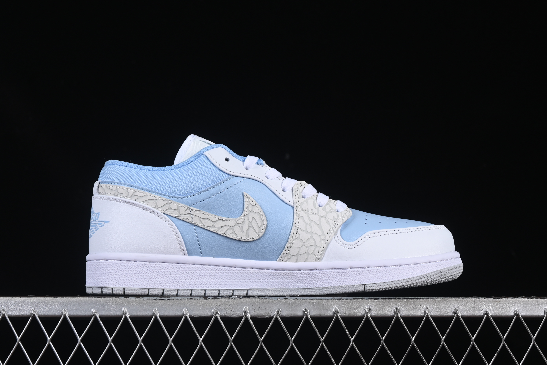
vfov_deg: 18.2
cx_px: 274
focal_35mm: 75
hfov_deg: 27.0
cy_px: 182
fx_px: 1139
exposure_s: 1/80
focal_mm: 50
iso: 160
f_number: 8
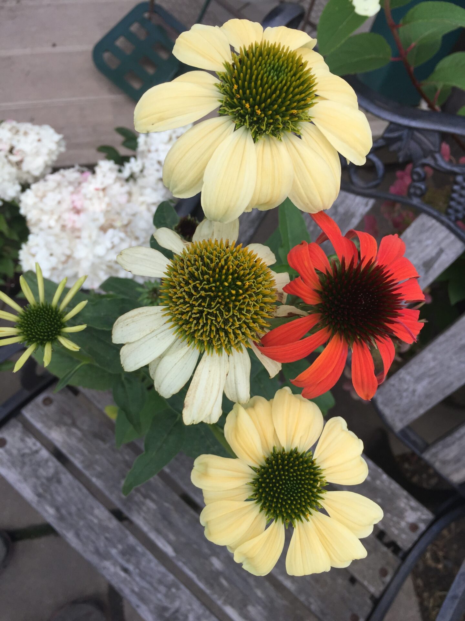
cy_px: 310
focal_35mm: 29
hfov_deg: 48.2
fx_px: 519
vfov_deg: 61.7
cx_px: 232
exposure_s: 1/670
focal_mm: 4.15
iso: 32
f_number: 2.2
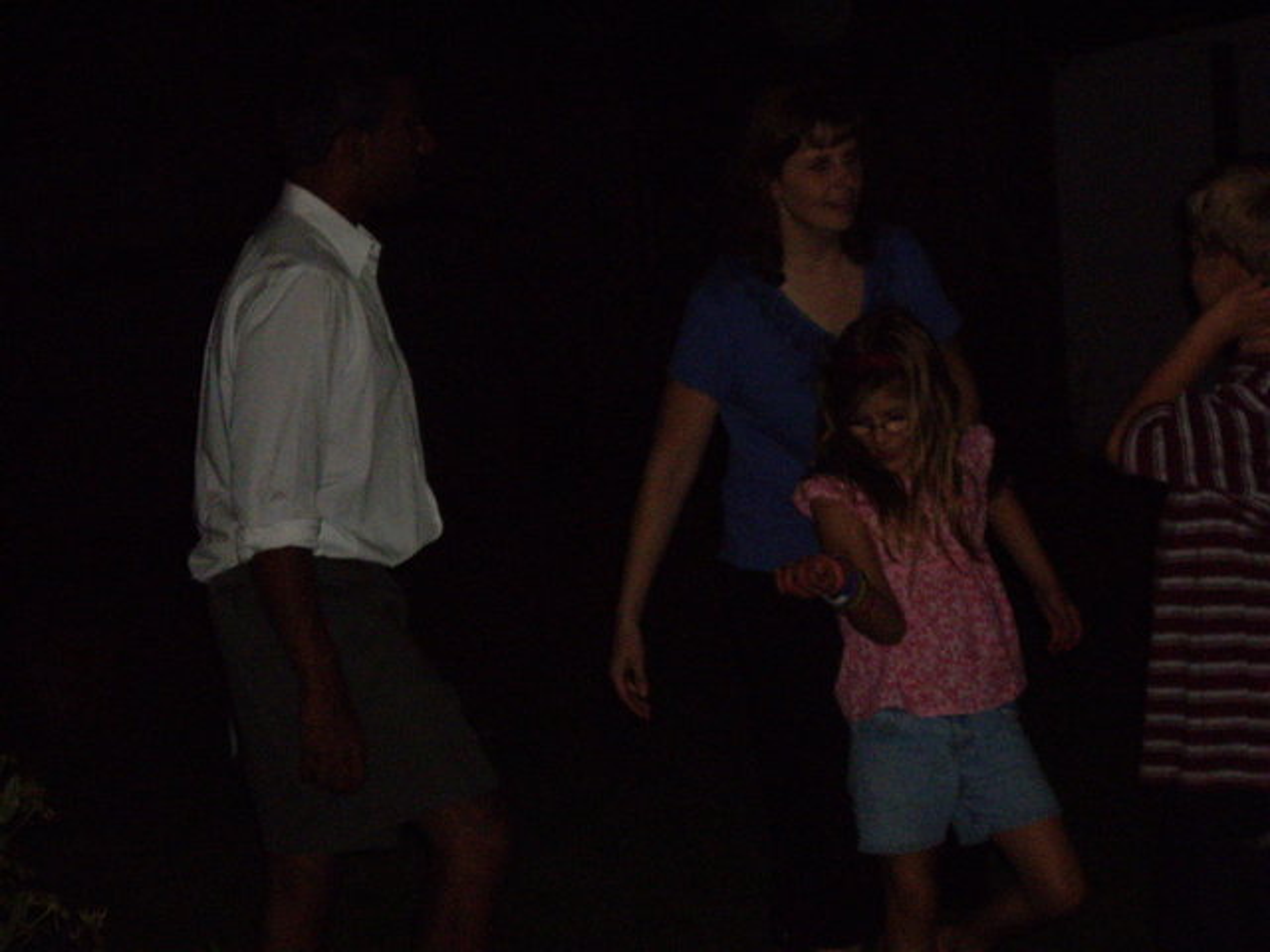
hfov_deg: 17.3
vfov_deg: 13.0
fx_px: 4182
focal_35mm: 114
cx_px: 635
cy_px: 476
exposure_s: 1/125
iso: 400
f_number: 5.2
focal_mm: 18.6
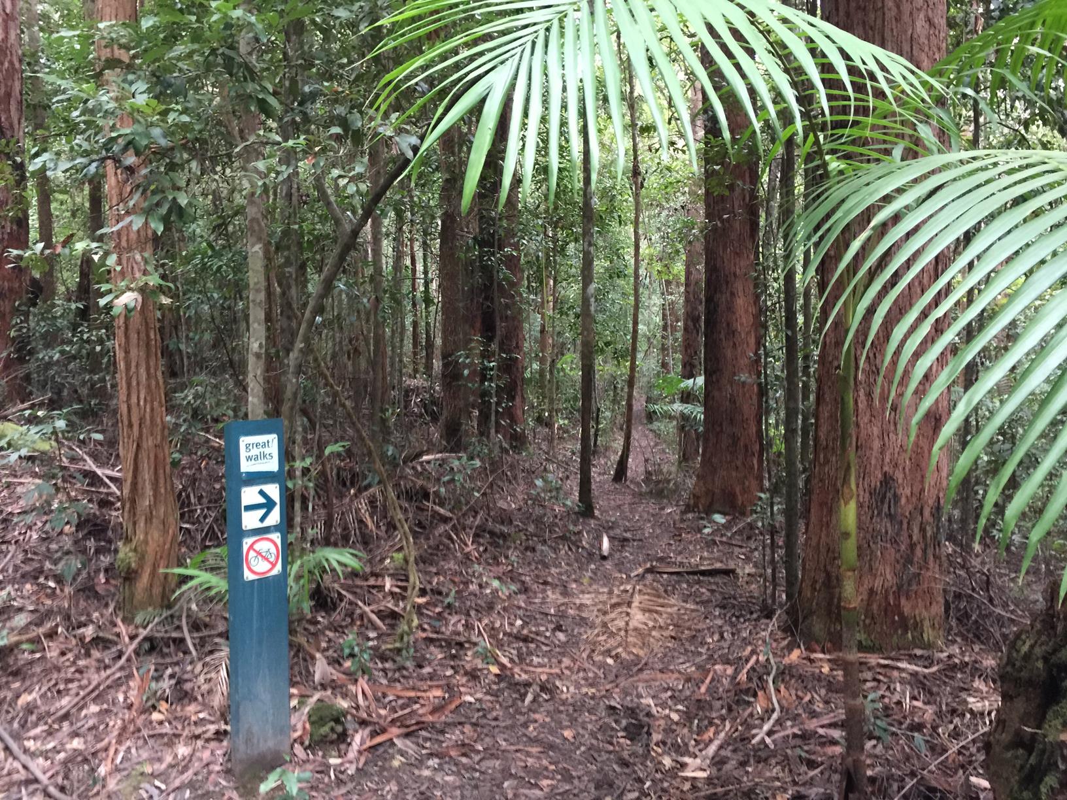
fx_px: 894
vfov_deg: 48.2
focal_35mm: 29
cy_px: 400
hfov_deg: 61.7
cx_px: 534
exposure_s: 1/8
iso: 125
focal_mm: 4.15
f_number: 2.2
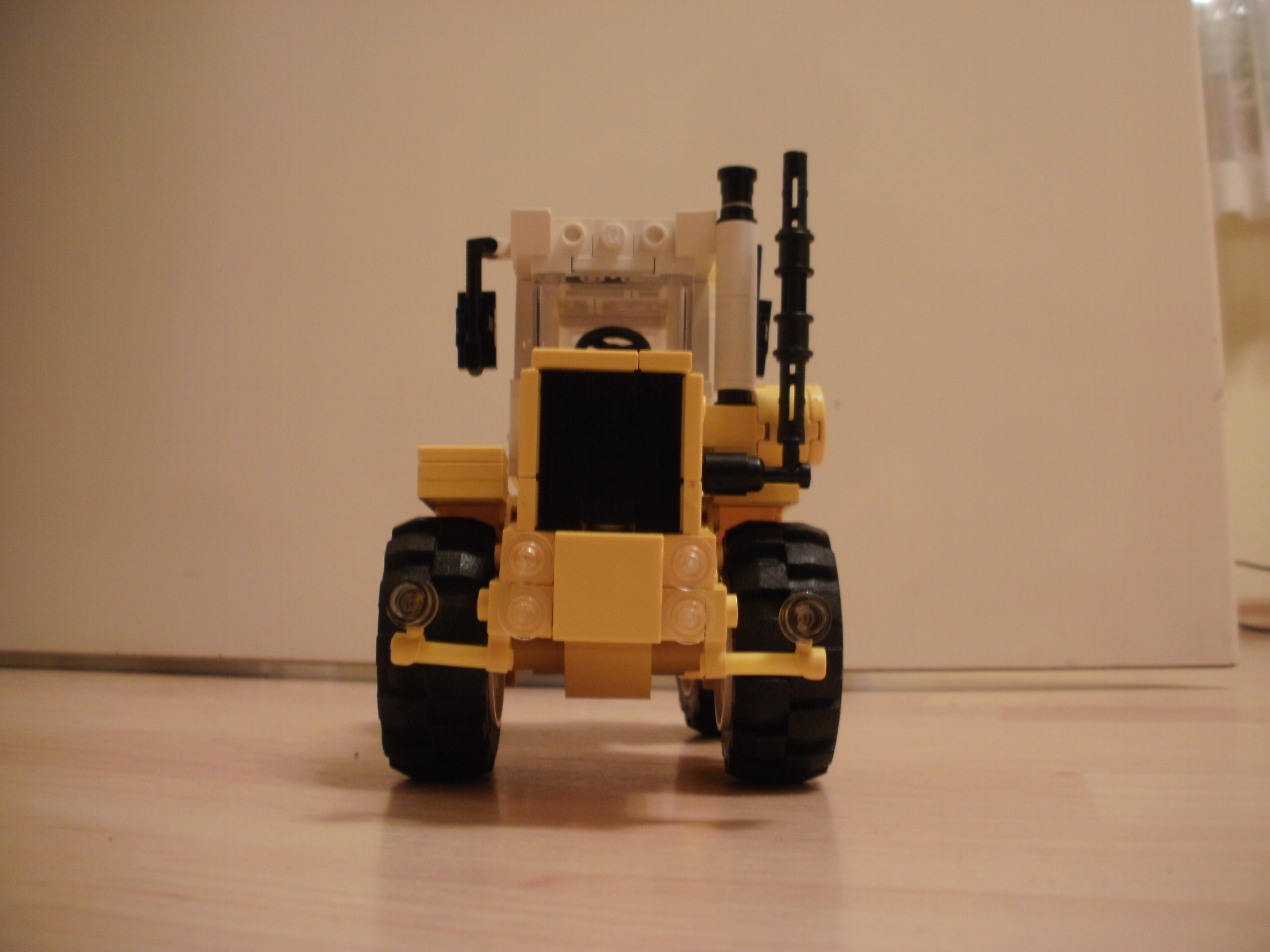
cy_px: 476
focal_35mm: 36
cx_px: 635
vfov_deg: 39.7
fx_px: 1321
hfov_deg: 51.4
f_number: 3.5
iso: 125
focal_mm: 6.3
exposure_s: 1/2
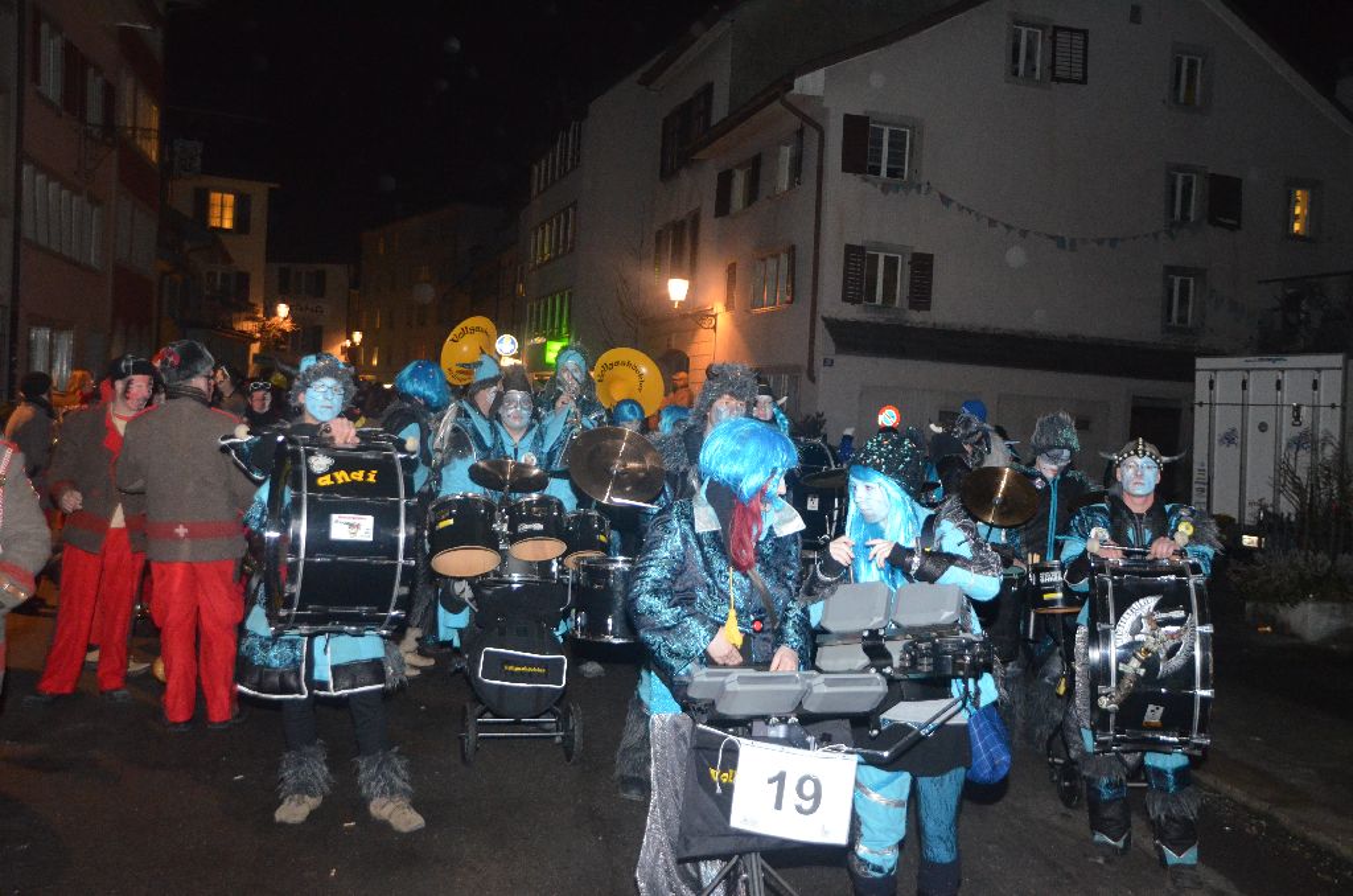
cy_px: 448
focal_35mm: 33
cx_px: 676
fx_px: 1238
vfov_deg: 39.8
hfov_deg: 57.3
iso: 3200
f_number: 4
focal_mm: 22
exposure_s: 1/60
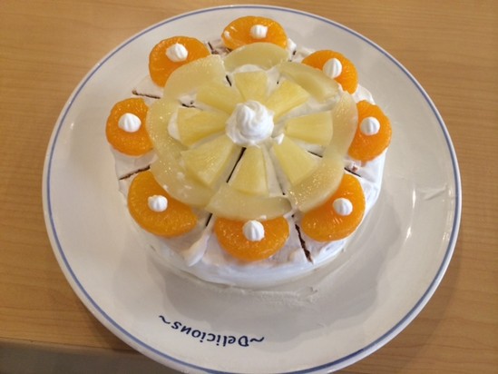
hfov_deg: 60.0
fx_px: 432
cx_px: 249
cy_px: 187
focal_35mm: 30
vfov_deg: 46.8
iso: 64
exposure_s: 1/30
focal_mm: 4.12
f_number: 2.2
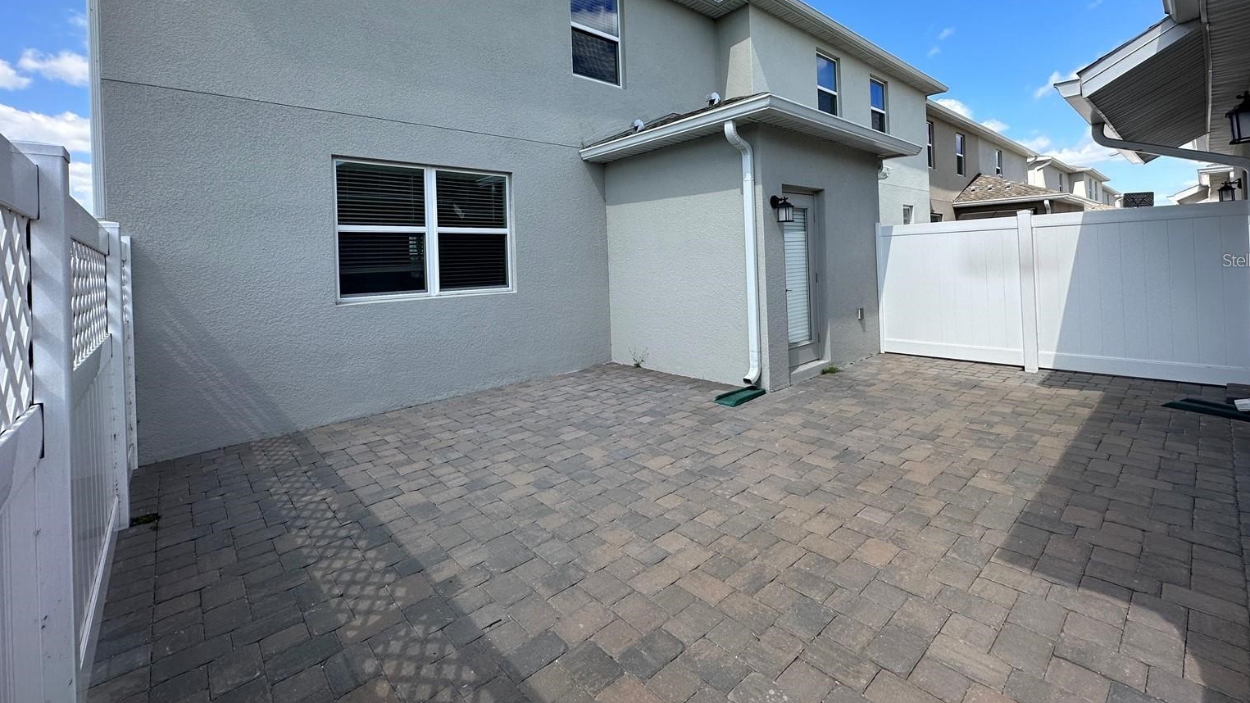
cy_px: 260
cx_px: 644
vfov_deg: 66.0
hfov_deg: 99.3
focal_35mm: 16
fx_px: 530
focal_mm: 2.22
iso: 50
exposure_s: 1/1208
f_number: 2.2
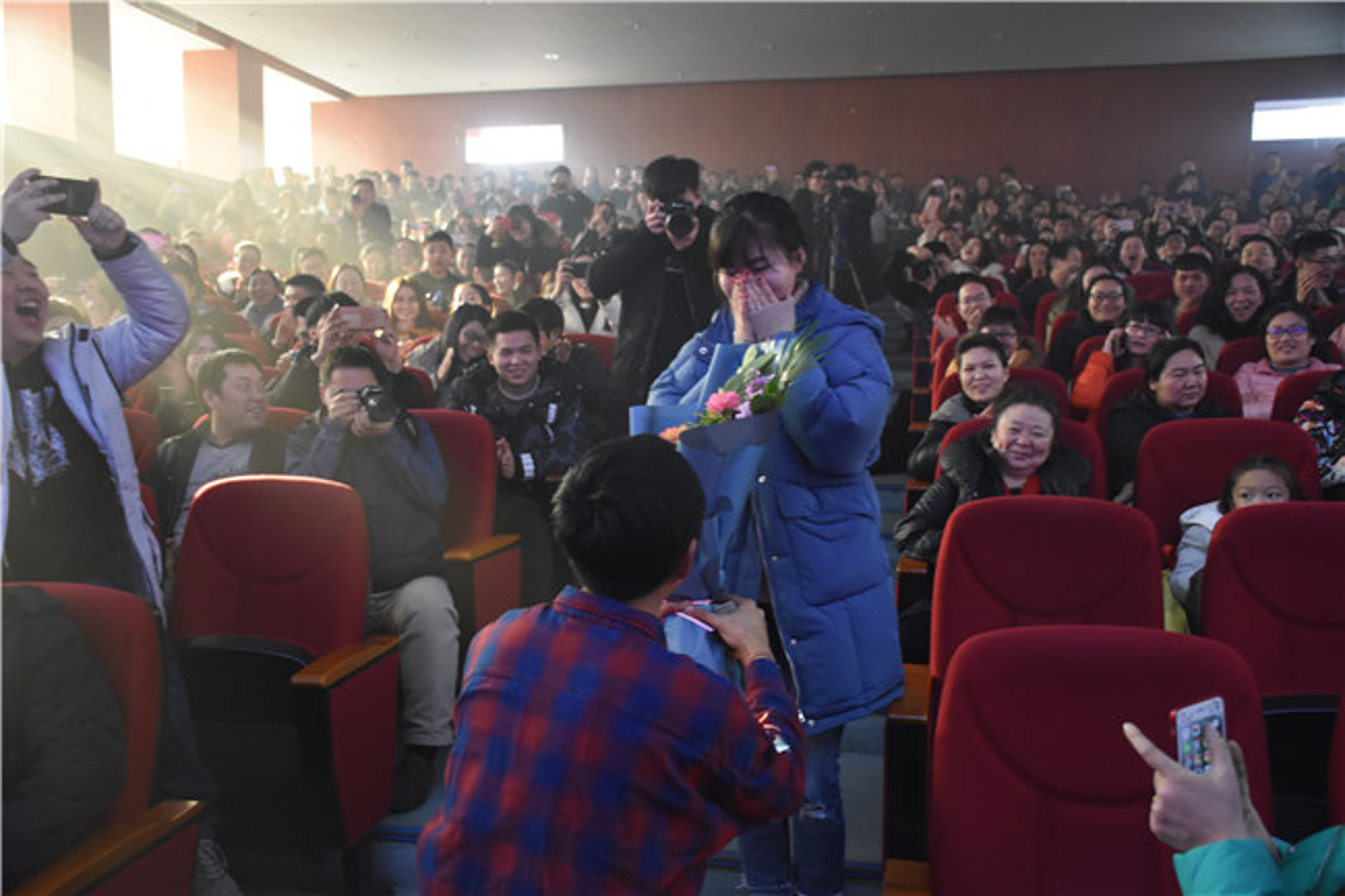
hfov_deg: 55.1
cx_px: 672
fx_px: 1289
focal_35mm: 34
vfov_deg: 38.3
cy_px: 448
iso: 2000
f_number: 3.8
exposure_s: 1/60
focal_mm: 23
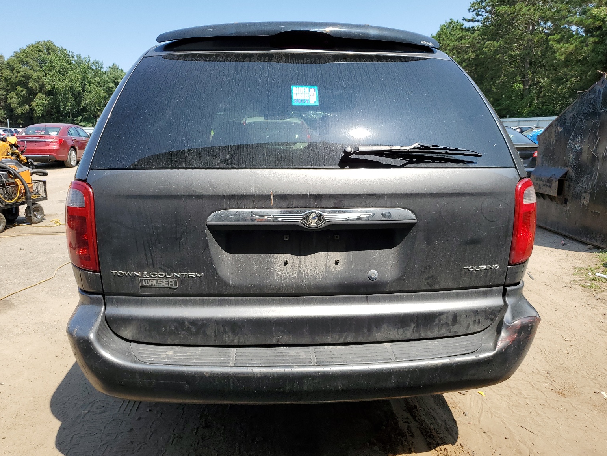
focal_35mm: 27
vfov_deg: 51.4
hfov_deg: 65.3
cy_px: 229
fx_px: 473
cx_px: 306
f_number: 1.5
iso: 50
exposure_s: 1/2000
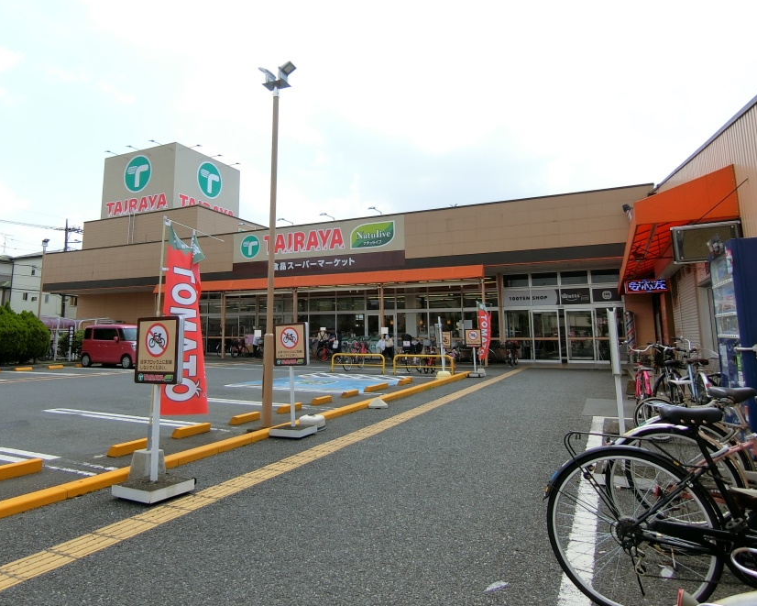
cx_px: 335
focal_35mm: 23
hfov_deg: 72.3
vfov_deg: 60.6
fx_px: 515
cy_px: 261
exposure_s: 1/1250
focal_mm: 4.06
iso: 80
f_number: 2.7
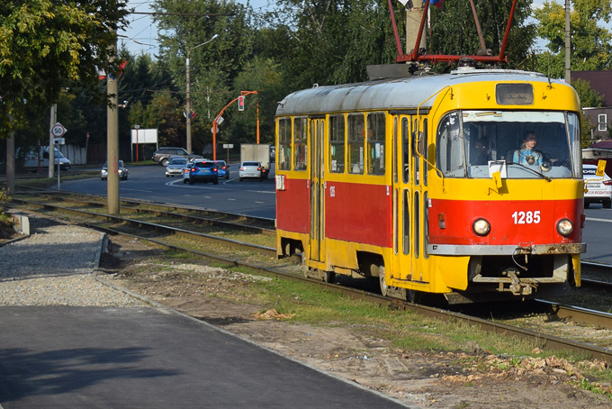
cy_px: 88
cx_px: 464
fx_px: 2160
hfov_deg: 16.0
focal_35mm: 127
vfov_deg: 10.8
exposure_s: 1/800
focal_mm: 48
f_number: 6.3
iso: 200
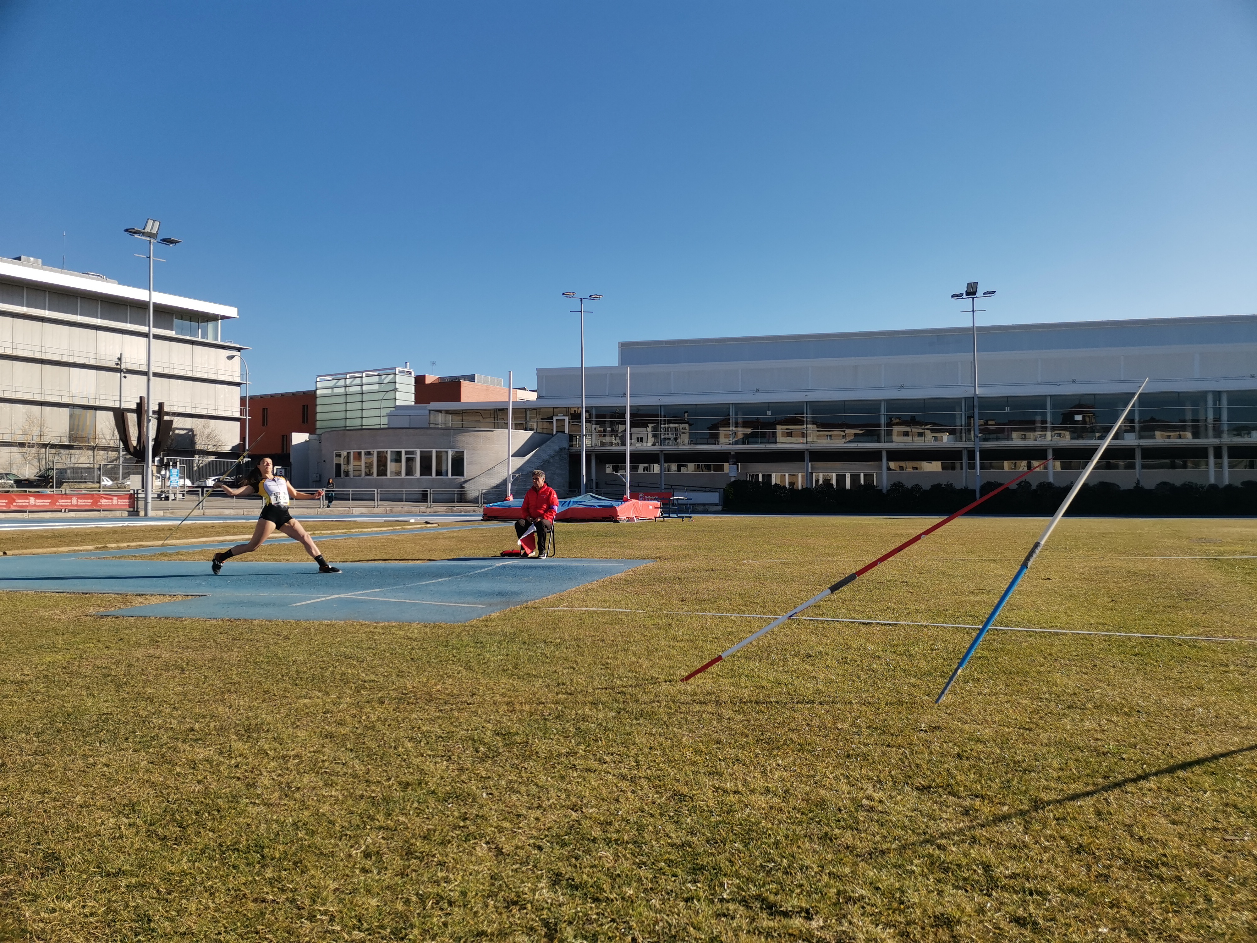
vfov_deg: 53.1
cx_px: 628
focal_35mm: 26
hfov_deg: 67.3
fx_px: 944
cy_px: 472
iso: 50
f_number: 1.8
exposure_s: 1/1724
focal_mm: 4.75
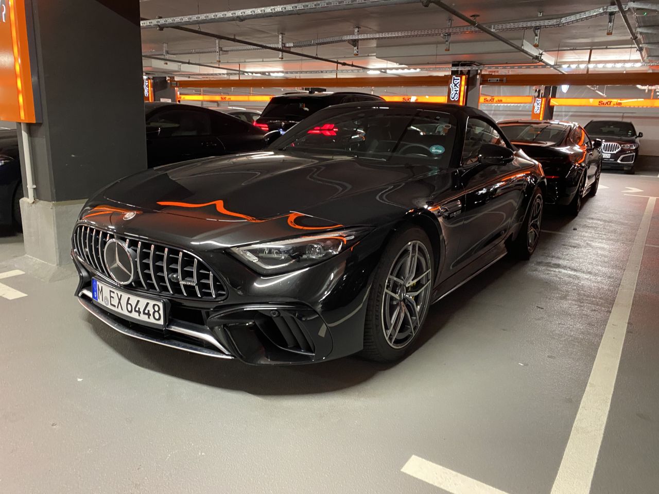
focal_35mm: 26
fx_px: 495
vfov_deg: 53.1
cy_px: 247
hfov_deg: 67.3
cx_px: 330
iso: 640
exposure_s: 1/25
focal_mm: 4.25
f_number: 1.8
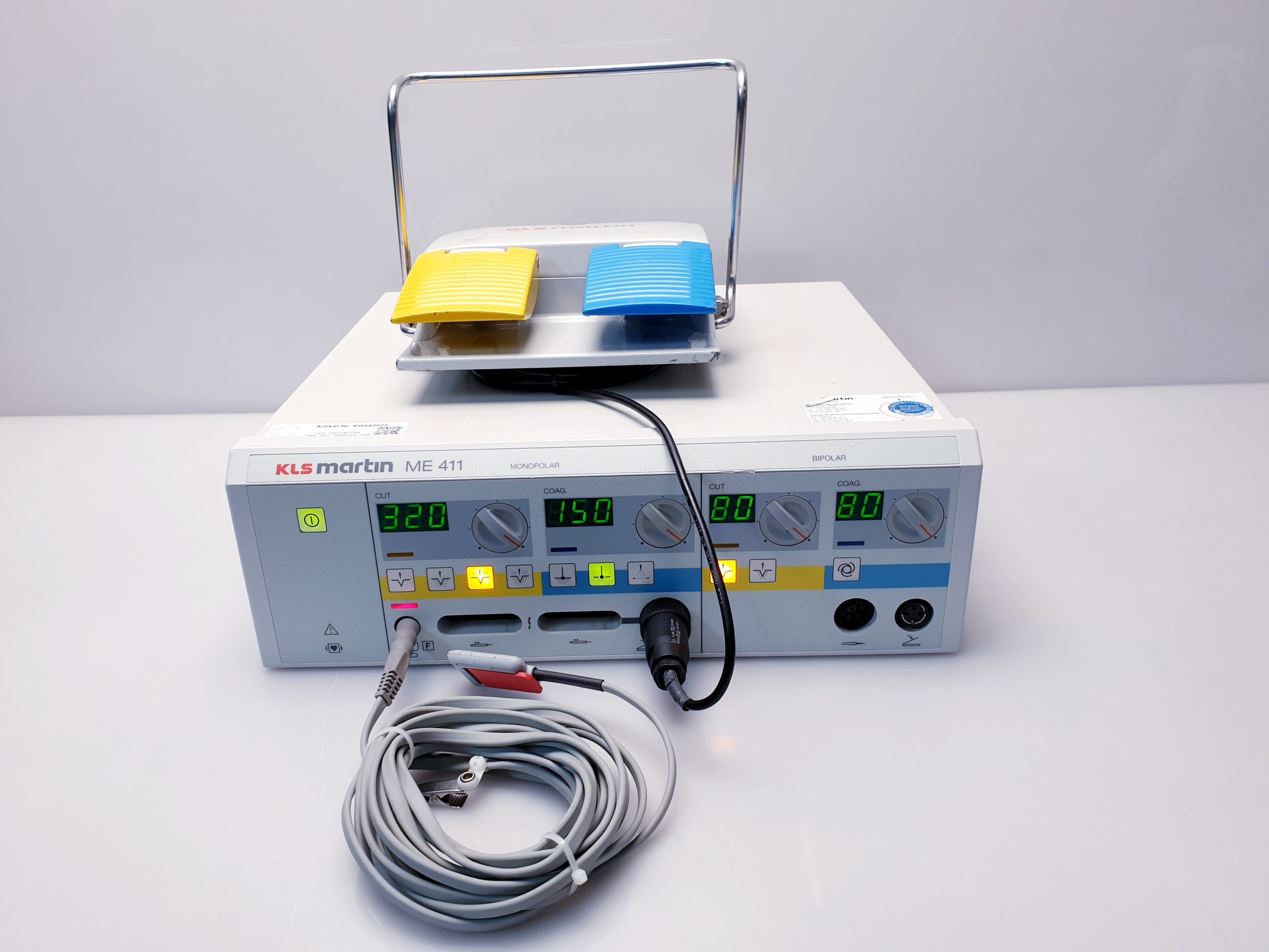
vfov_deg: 53.1
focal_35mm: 26
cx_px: 634
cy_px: 476
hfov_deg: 67.3
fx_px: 953
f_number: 2.4
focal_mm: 4.3
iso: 50
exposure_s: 1/50
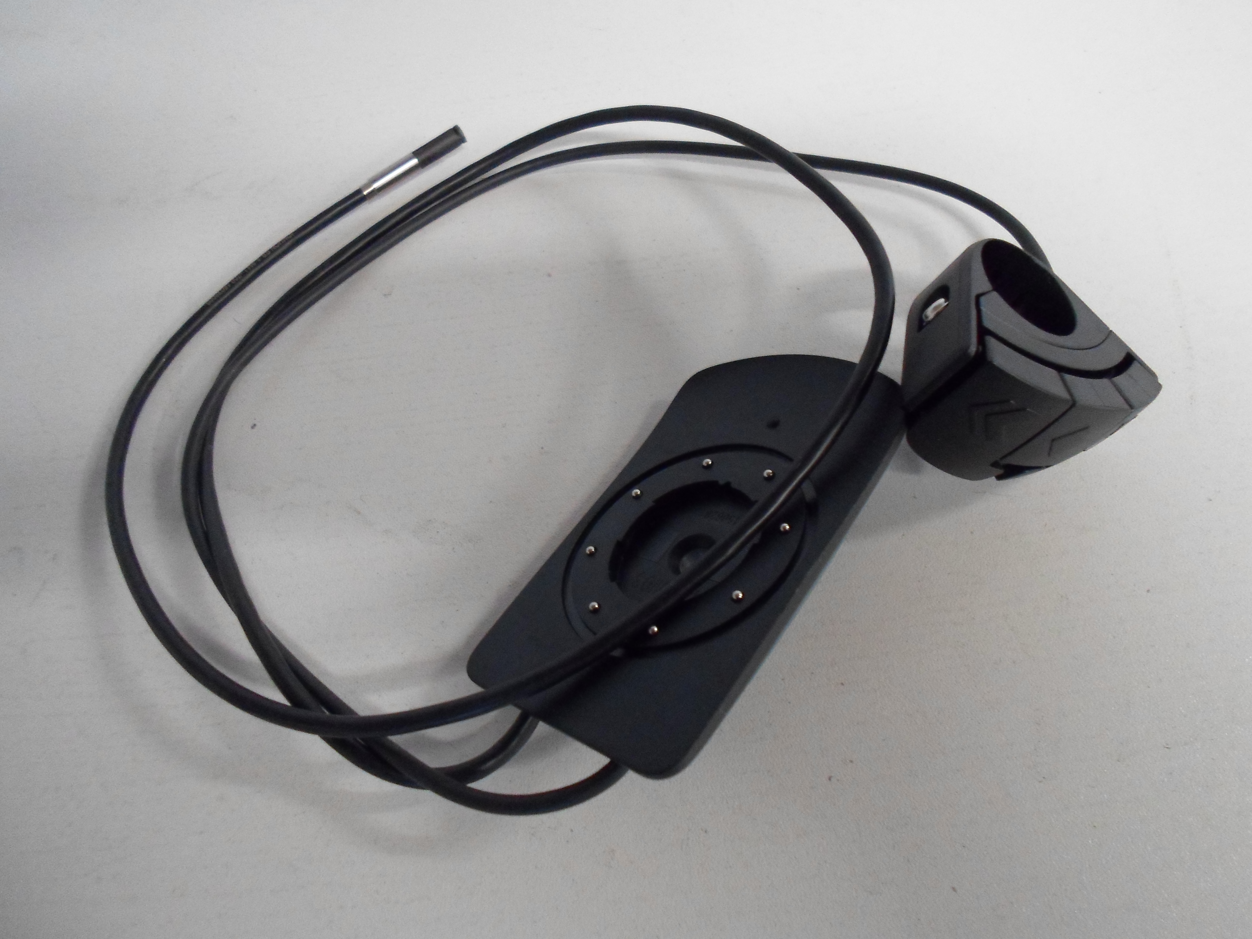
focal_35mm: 25
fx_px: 904
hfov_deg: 69.4
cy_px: 470
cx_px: 626
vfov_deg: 54.9
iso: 400
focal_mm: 4.5
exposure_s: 1/20
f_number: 2.5
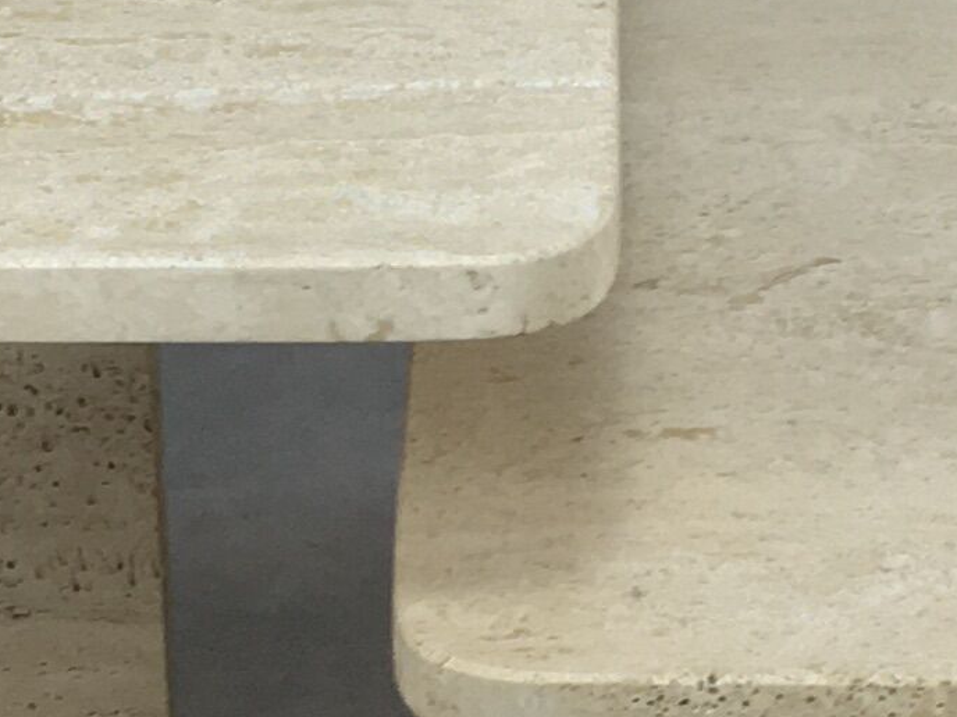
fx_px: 4700
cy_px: 595
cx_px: 480
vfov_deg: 8.7
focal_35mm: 170
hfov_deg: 11.6
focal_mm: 4.15
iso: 40
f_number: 2.2
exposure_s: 1/33
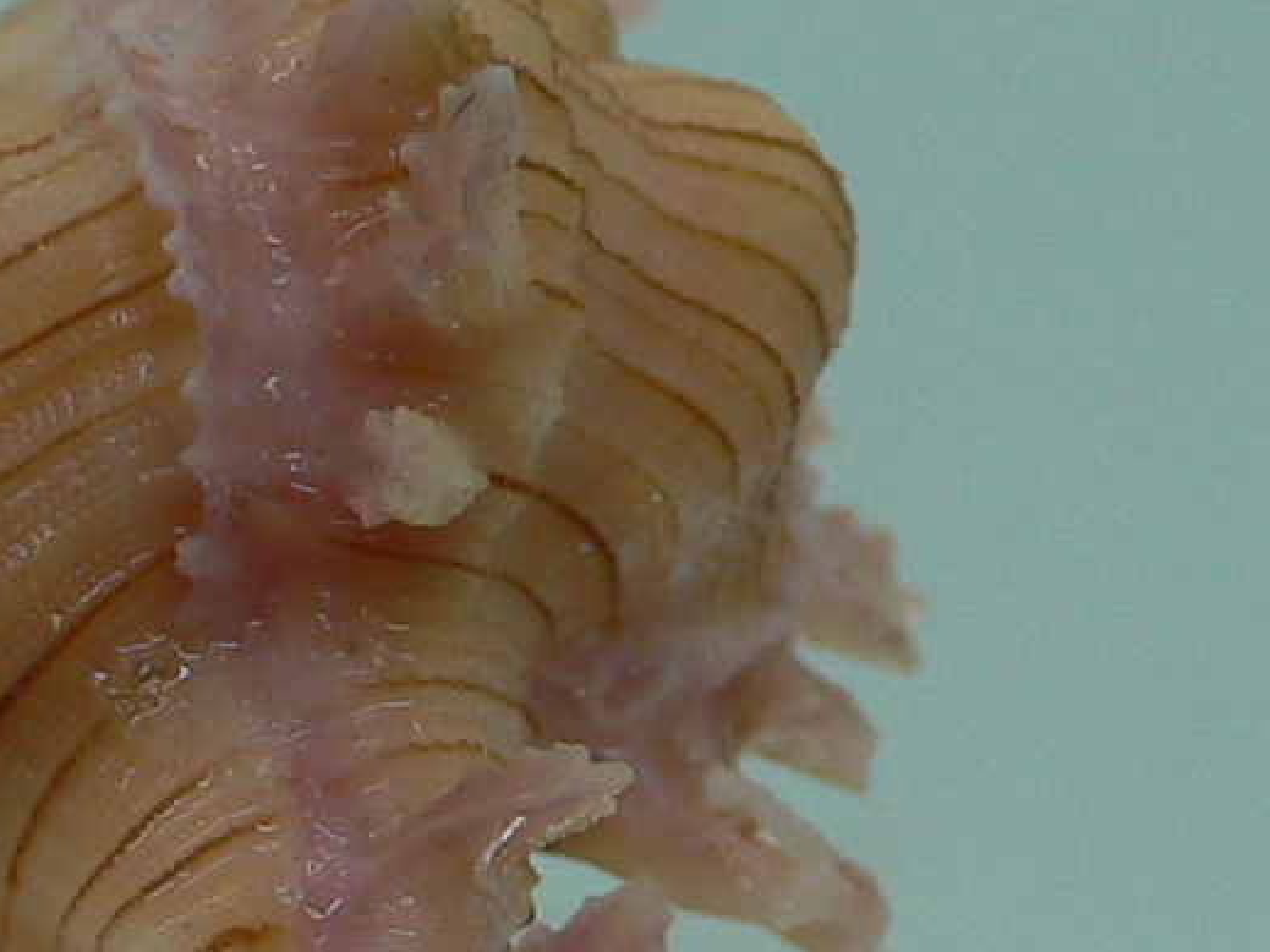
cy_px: 1003
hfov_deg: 14.4
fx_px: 4988
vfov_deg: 10.8
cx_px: 154
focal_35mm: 136
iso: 80
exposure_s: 1/60
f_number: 2.8
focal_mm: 4.6
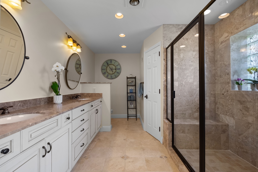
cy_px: 86
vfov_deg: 77.3
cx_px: 129
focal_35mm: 15
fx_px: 107
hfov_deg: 100.4
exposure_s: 1/25
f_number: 5.6
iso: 400
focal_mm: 10
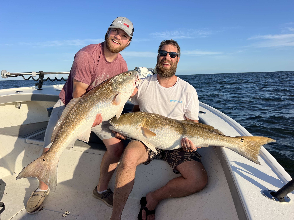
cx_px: 147
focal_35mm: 26
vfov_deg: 53.1
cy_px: 110
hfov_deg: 67.3
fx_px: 221
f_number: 1.5
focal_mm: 5.7
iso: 50
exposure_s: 1/5319
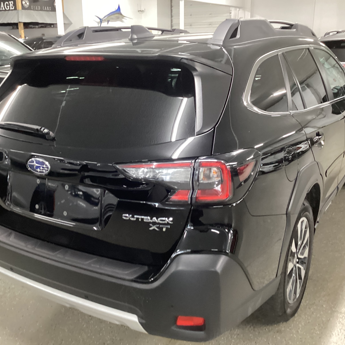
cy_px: 175
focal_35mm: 37
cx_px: 154
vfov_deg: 44.9
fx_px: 417
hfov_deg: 44.9
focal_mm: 3.3
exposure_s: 1/25
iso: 320
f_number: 2.4
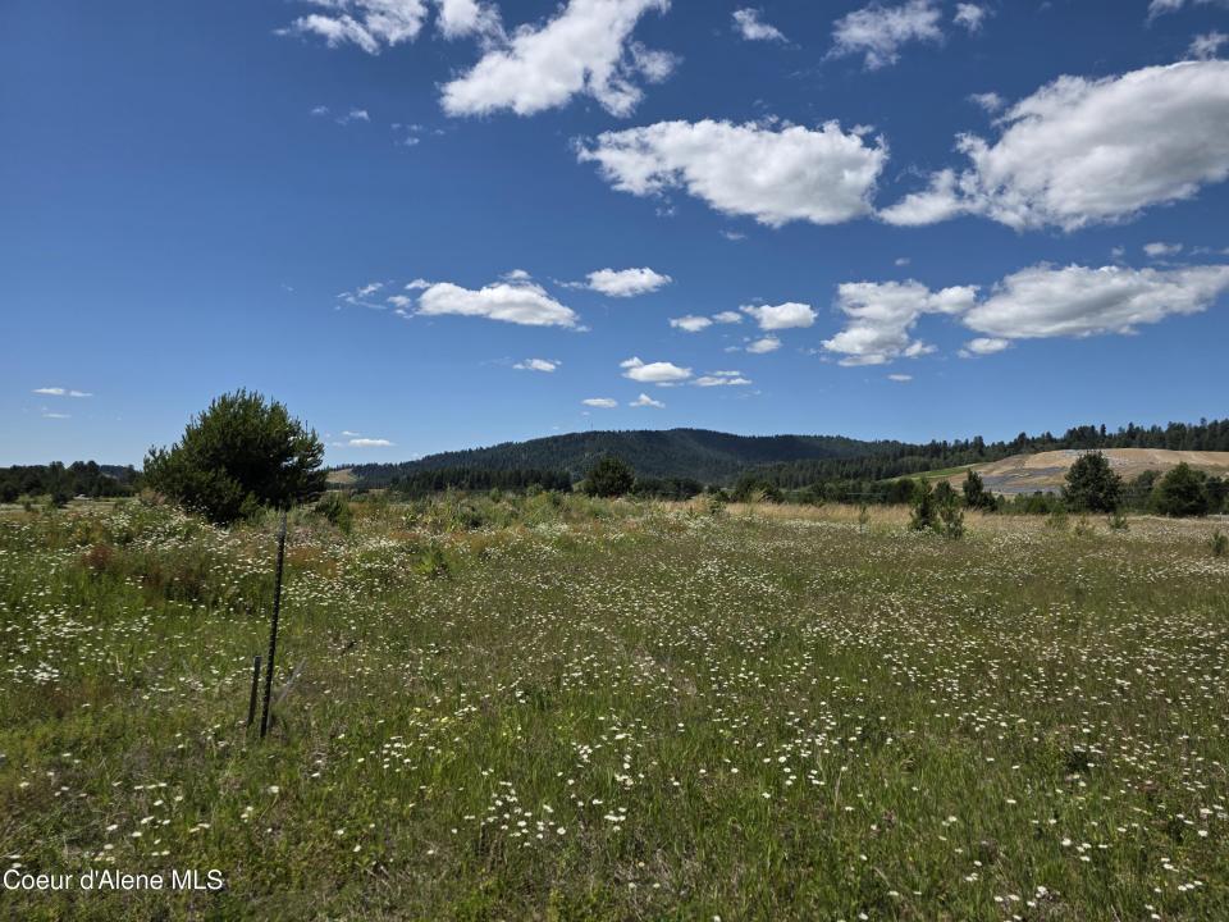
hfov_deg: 73.9
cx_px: 614
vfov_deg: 58.9
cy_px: 461
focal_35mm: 23
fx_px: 817
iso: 64
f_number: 1.7
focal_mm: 6.3
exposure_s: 1/7944
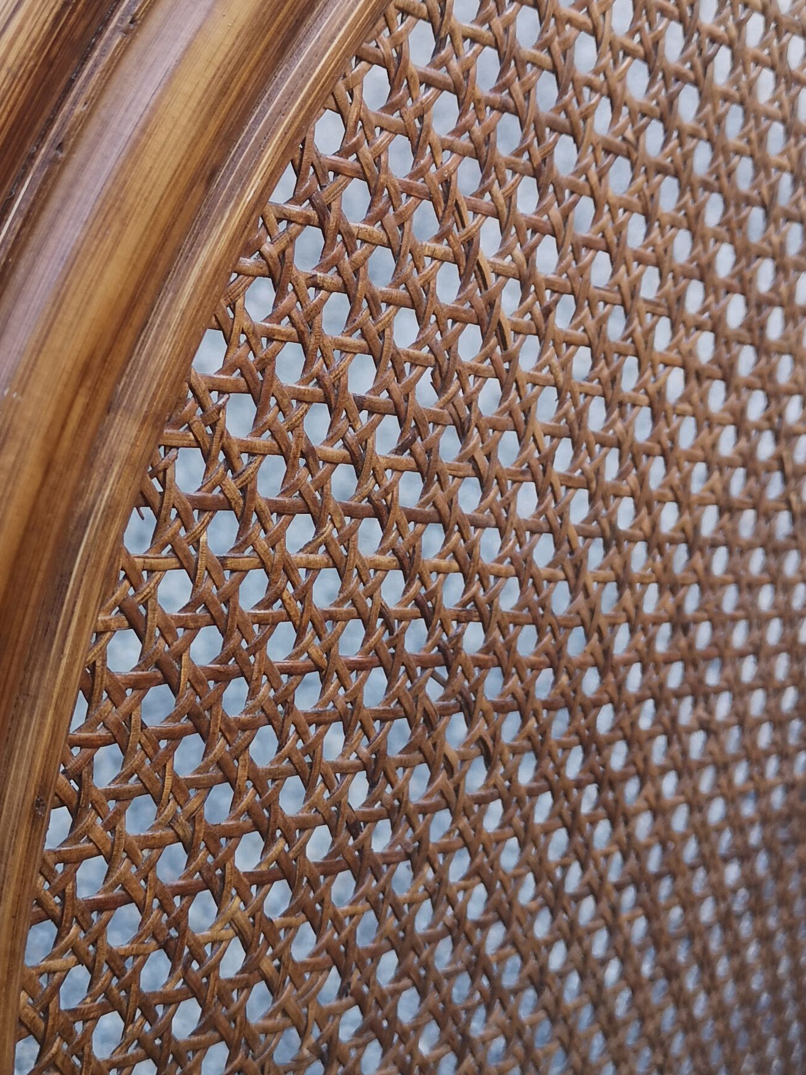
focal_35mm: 56
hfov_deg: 26.1
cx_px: 340
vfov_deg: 34.4
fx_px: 1739
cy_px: 542
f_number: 1.8
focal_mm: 5.58
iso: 50
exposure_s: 1/104
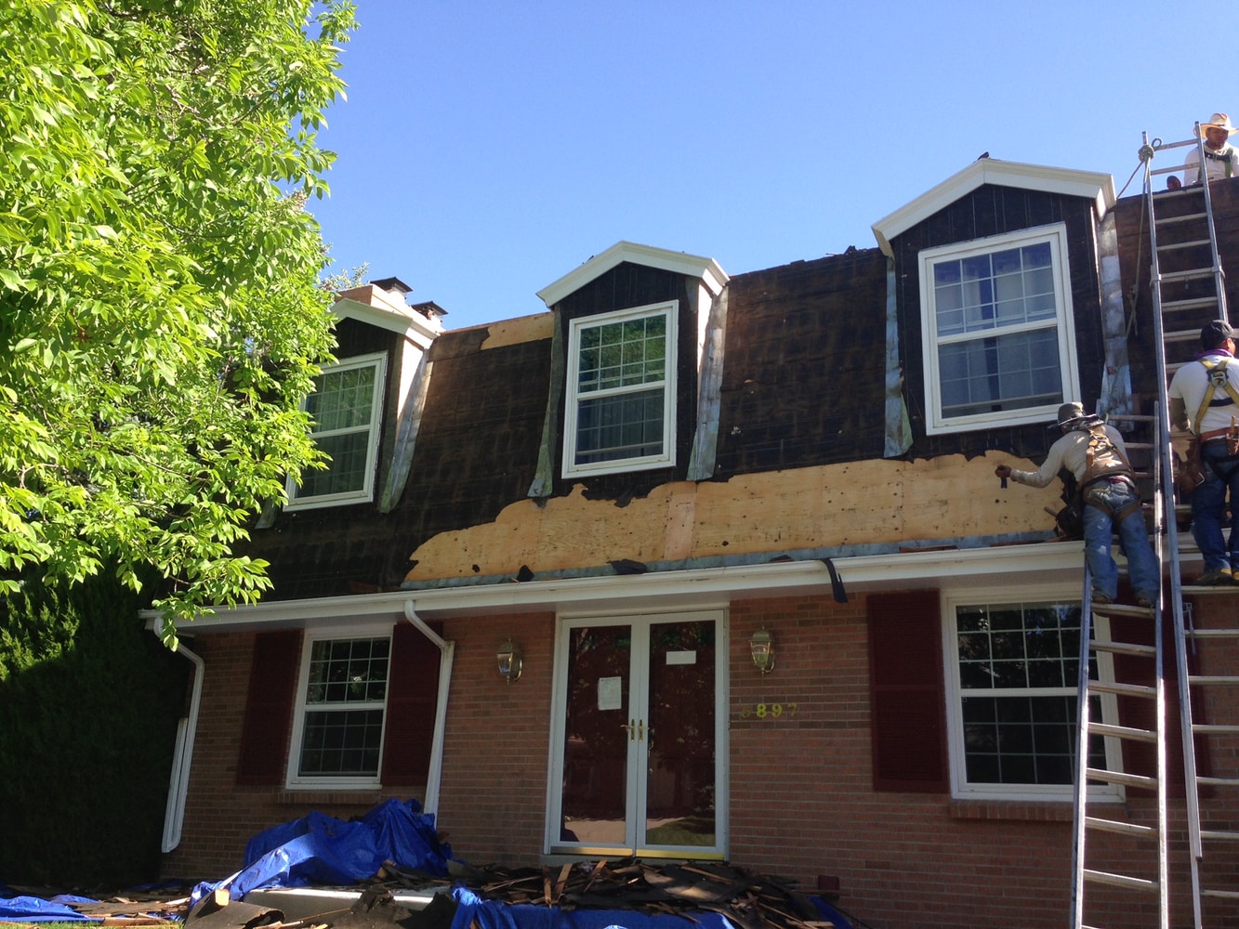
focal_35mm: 33
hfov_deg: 55.3
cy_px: 464
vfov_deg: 43.0
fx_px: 1181
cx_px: 620
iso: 50
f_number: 2.4
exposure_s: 1/407
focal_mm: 4.13
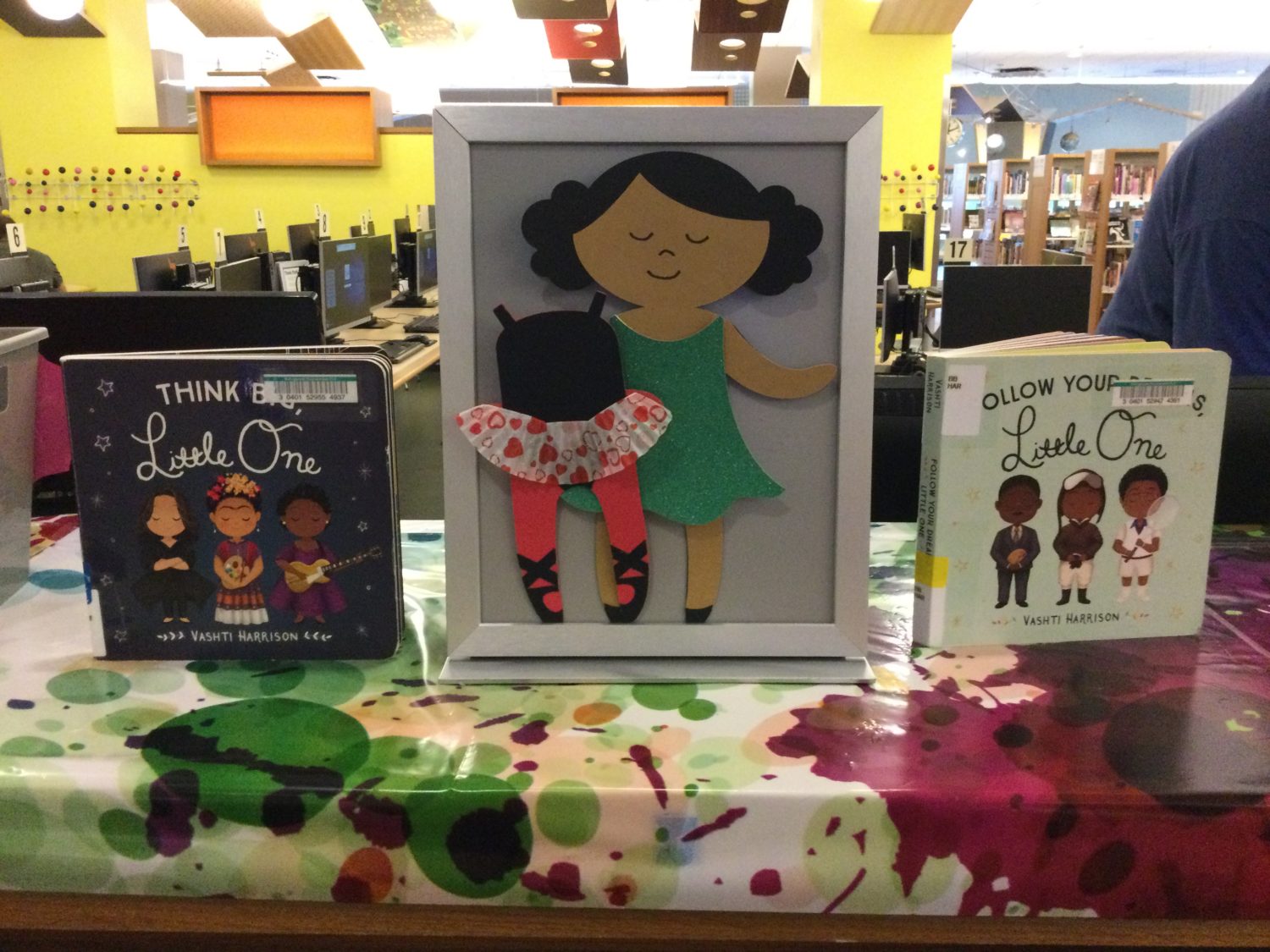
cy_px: 476
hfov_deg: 58.4
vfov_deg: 45.4
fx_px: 1137
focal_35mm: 31
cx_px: 635
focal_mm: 3.3
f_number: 2.4
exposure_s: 1/30
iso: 250
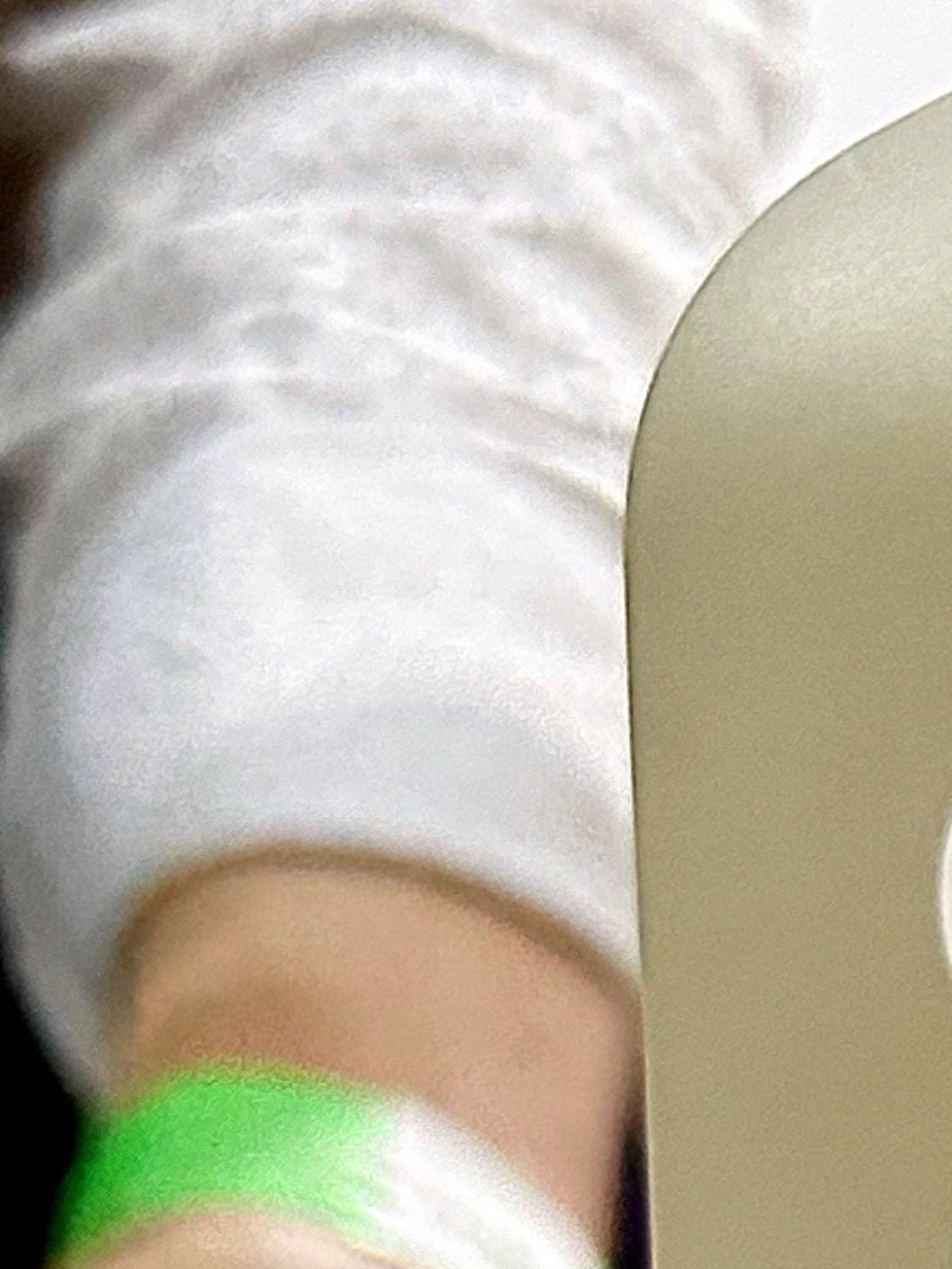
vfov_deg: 13.9
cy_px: 2221
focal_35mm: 128
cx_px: 2411
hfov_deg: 9.9
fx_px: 4694
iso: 400
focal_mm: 6.86
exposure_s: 1/50
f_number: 1.78
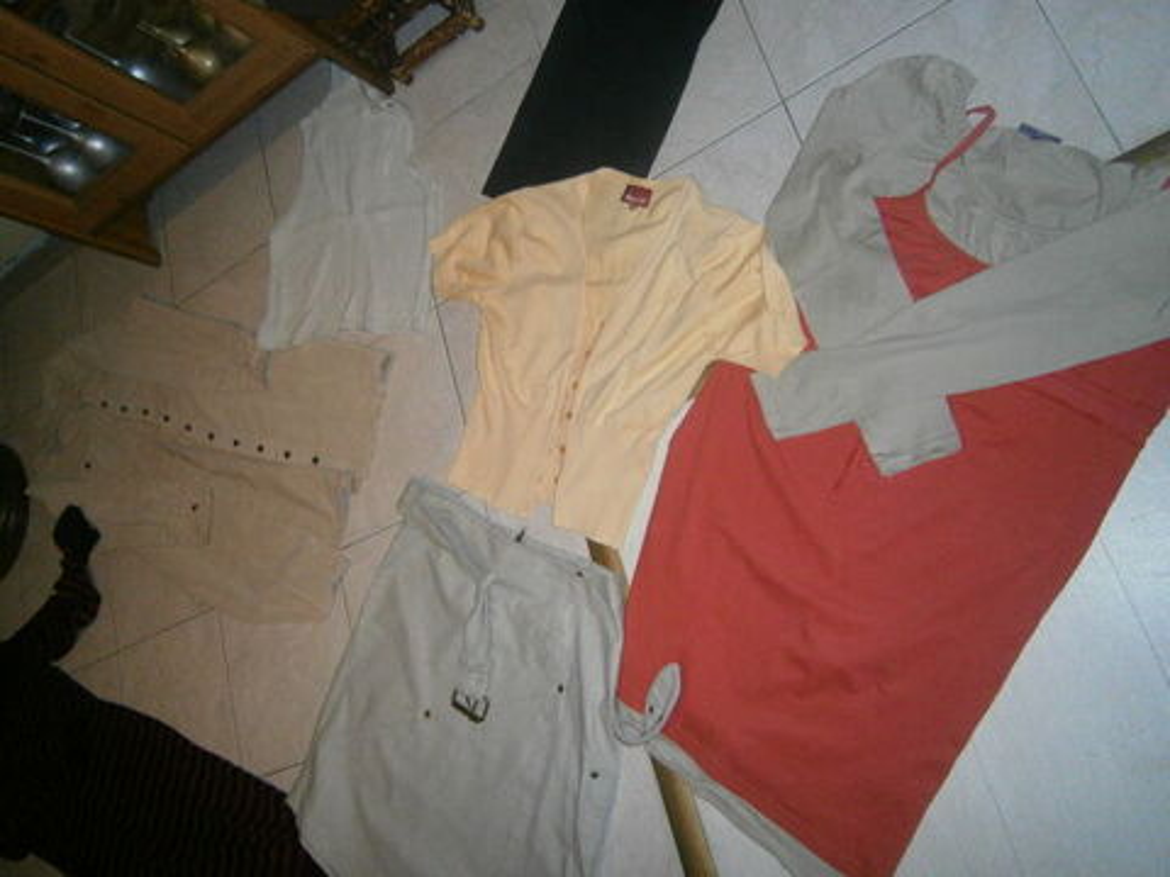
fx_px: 879
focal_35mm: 26
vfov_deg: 53.1
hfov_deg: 67.3
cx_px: 585
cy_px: 438
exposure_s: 1/250
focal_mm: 4.7
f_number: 2.8
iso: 400
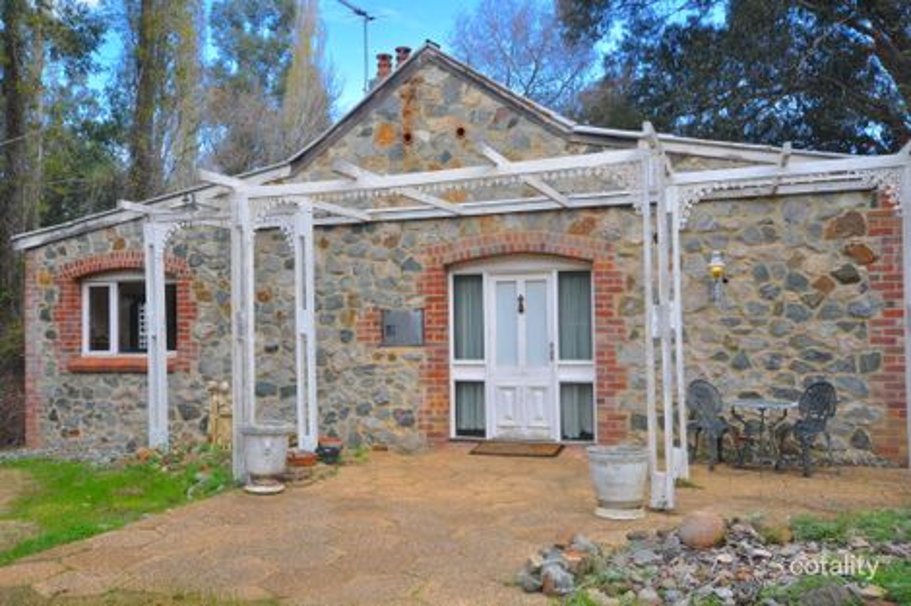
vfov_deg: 43.6
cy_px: 303
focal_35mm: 30
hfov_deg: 61.9
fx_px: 759
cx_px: 456
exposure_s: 1/60
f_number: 8
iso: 220
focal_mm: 20
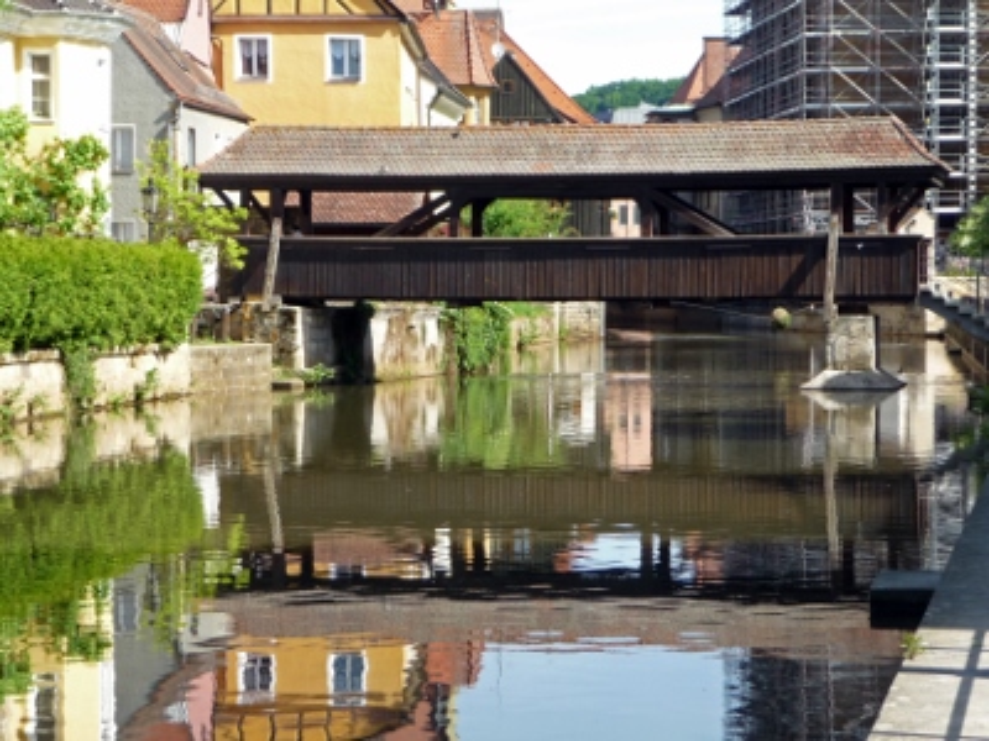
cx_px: 494
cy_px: 370
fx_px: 2943
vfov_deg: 14.4
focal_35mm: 103
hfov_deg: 19.1
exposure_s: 1/200
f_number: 4.7
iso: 100
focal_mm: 17.5
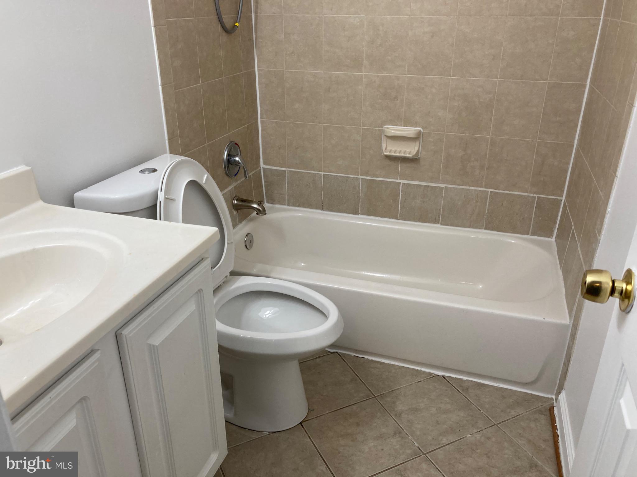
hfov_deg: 63.4
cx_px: 318
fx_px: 515
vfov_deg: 49.7
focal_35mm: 28
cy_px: 238
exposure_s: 1/60
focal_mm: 3.99
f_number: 1.8
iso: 80
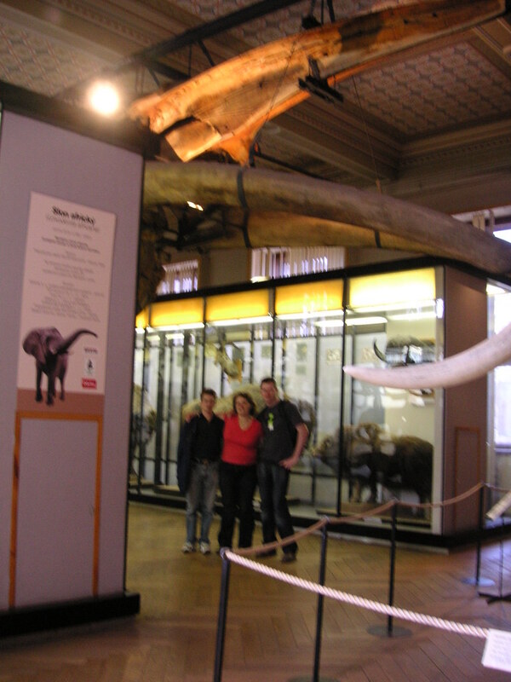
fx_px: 728
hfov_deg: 38.7
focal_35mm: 37
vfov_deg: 50.1
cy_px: 341
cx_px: 256
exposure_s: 1/6
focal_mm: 6.1
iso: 100
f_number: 2.8
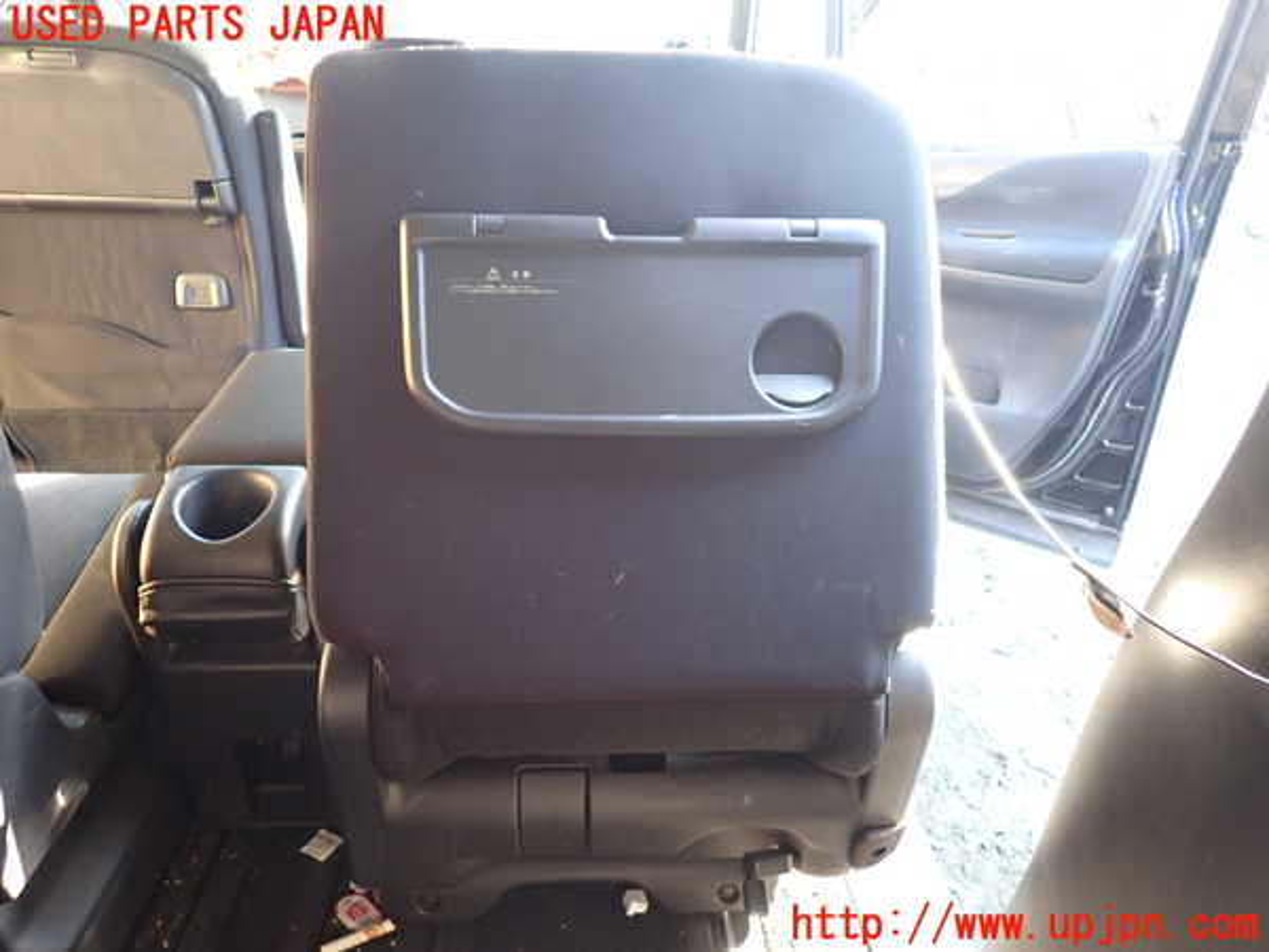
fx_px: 916
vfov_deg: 54.9
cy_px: 476
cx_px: 634
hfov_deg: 69.4
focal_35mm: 25
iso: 320
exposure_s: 1/30
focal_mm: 4.5
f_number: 2
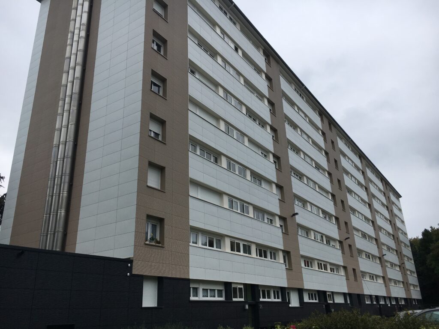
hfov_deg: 61.7
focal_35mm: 29
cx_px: 220
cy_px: 164
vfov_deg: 48.2
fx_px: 368
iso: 25
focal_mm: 4.15
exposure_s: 1/1221
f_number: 2.2
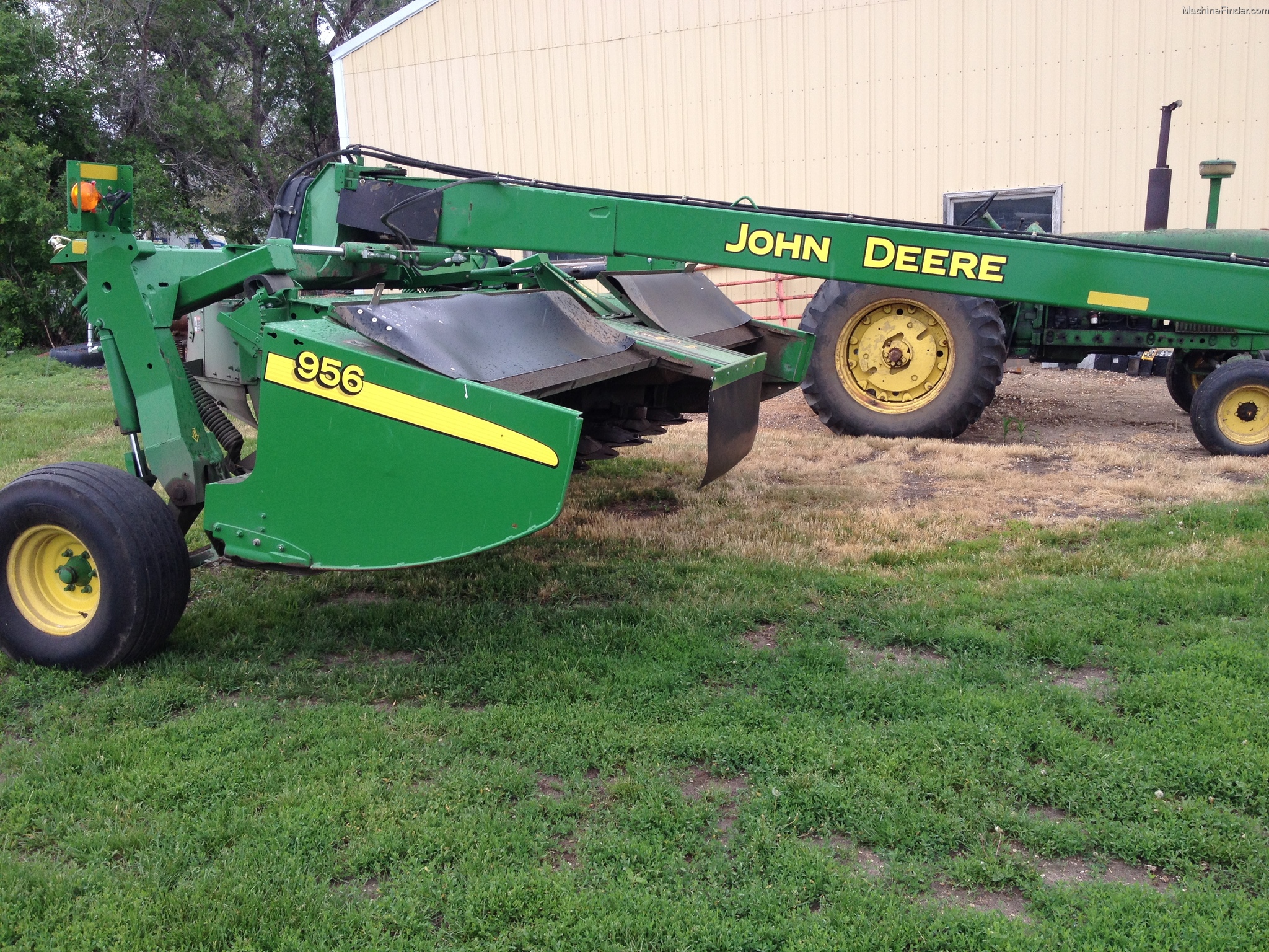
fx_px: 1283
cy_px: 476
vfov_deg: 40.7
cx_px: 634
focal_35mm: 35
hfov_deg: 52.6
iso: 50
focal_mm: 4.28
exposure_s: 1/375
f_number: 2.4
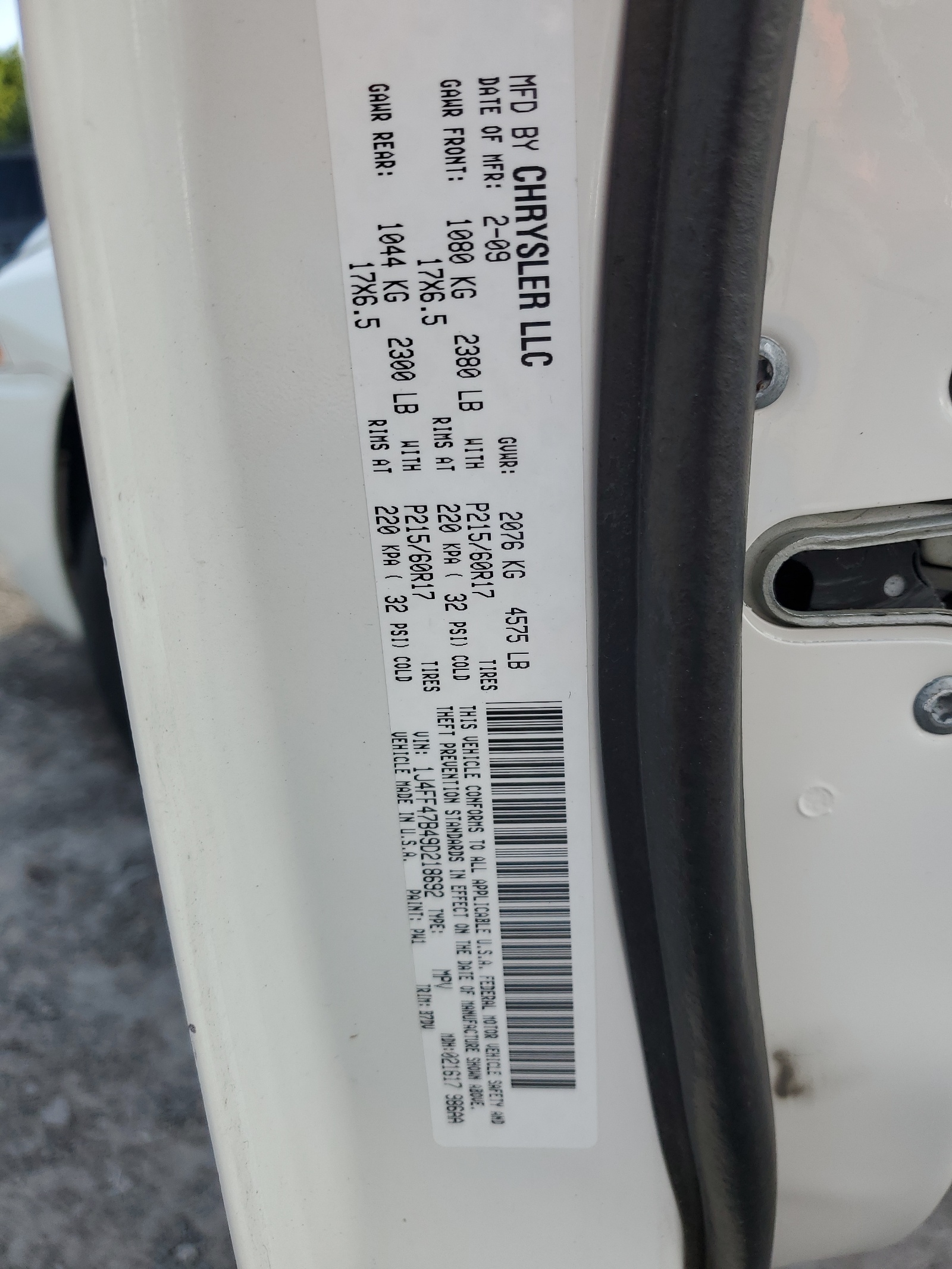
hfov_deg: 53.1
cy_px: 634
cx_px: 476
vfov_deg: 67.3
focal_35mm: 26
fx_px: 953
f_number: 1.5
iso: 50
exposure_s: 1/1000
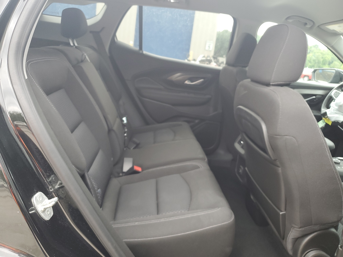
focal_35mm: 26
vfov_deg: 53.1
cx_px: 172
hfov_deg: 67.3
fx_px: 258
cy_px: 128
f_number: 1.5
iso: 58
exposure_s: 1/120
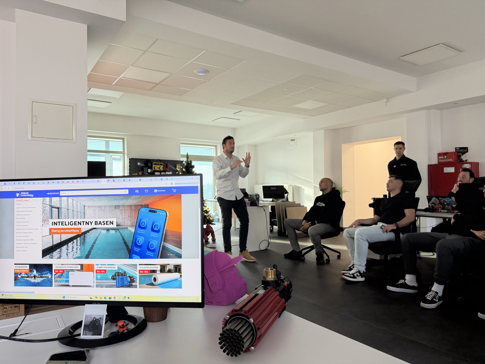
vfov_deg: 56.8
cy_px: 182
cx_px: 242
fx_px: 336
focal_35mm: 24
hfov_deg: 71.6
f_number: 1.78
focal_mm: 6.76
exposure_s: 1/121
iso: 200
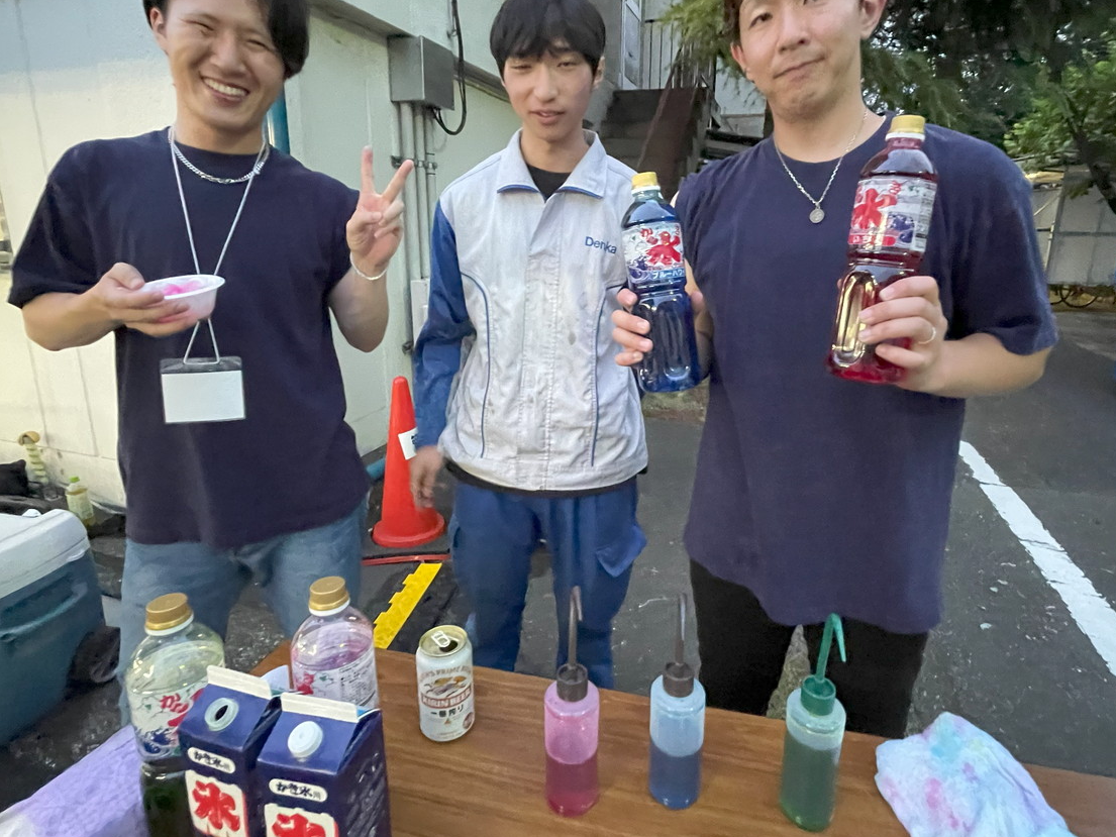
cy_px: 368
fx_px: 613
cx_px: 595
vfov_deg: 68.4
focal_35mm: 19
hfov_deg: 84.5
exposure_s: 1/33
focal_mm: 1.54
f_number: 2.4
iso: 1000
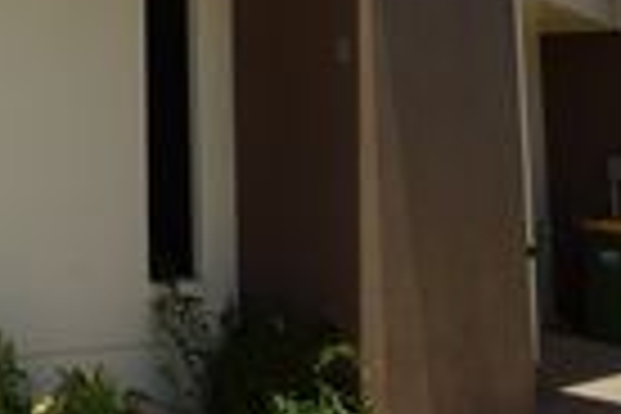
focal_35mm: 77
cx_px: -279
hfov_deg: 22.3
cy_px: -88
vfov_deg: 17.0
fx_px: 1323
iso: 100
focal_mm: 15
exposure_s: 1/125
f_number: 16
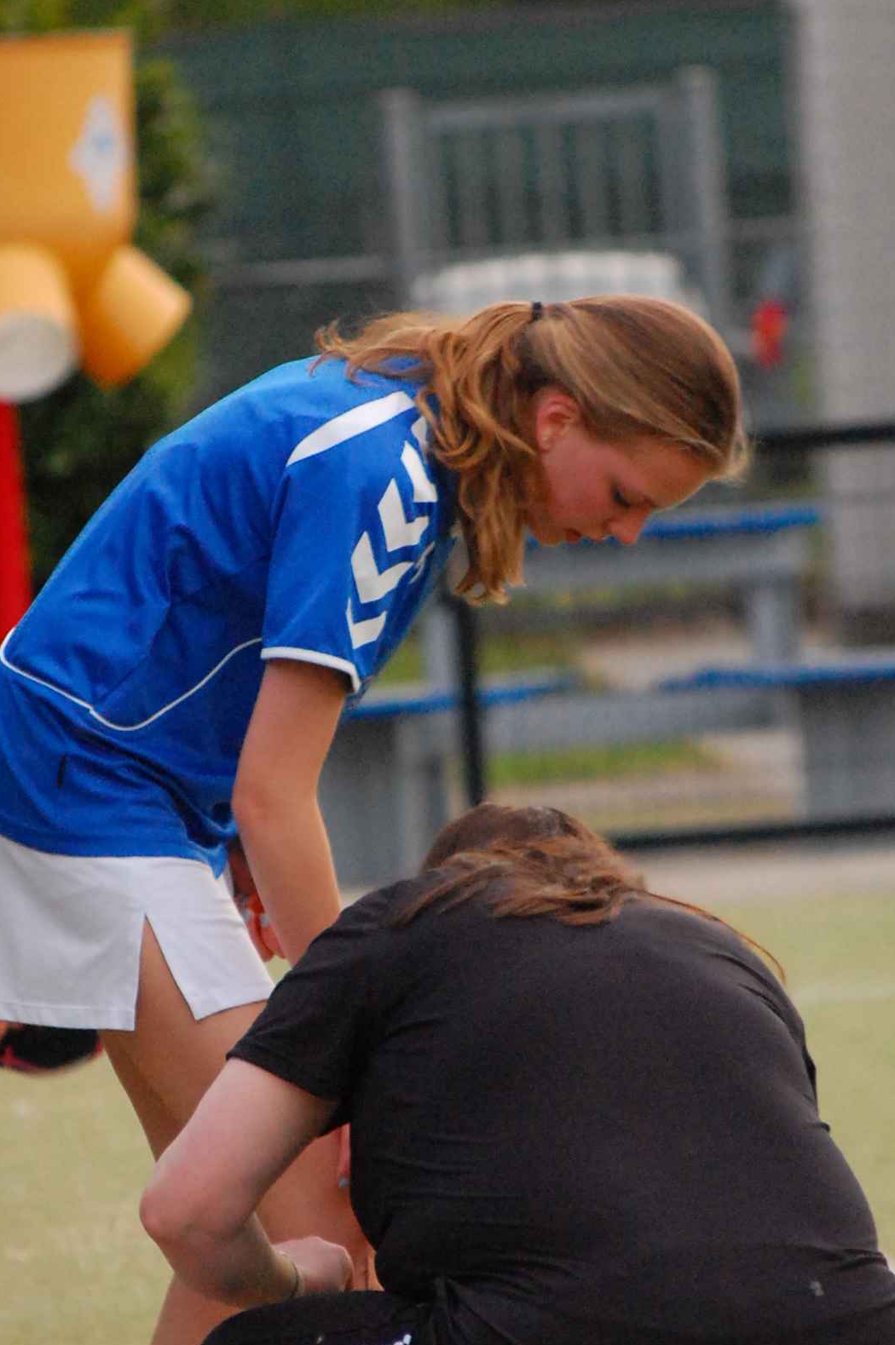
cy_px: 974
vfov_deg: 5.5
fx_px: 13924
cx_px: 452
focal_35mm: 373
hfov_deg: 3.7
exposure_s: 1/640
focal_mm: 165
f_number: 5.3
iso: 1600
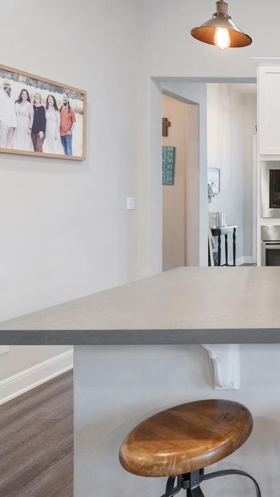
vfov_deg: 60.6
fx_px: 422
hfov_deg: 27.1
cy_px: 204
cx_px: 408
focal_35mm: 32
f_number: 8
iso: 400
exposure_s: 1/4
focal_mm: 17
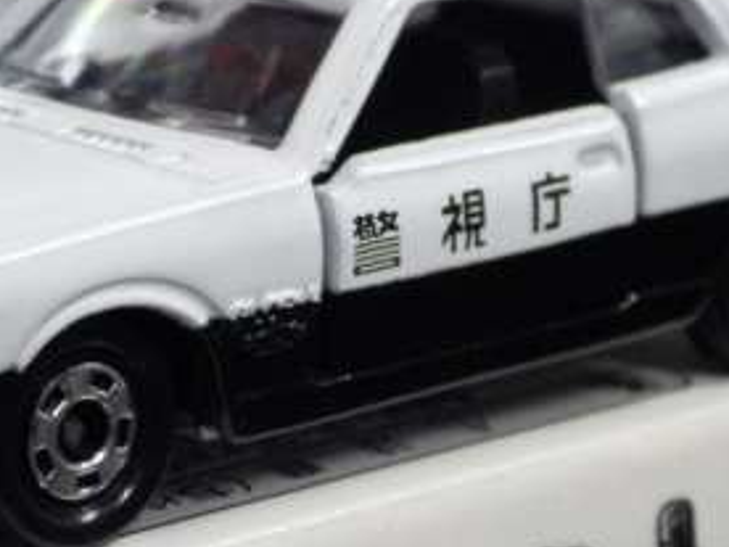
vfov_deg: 7.4
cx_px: 272
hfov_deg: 9.8
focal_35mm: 202
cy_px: 341
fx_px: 4254
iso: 800
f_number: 4.4
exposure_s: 1/45
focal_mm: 15.6
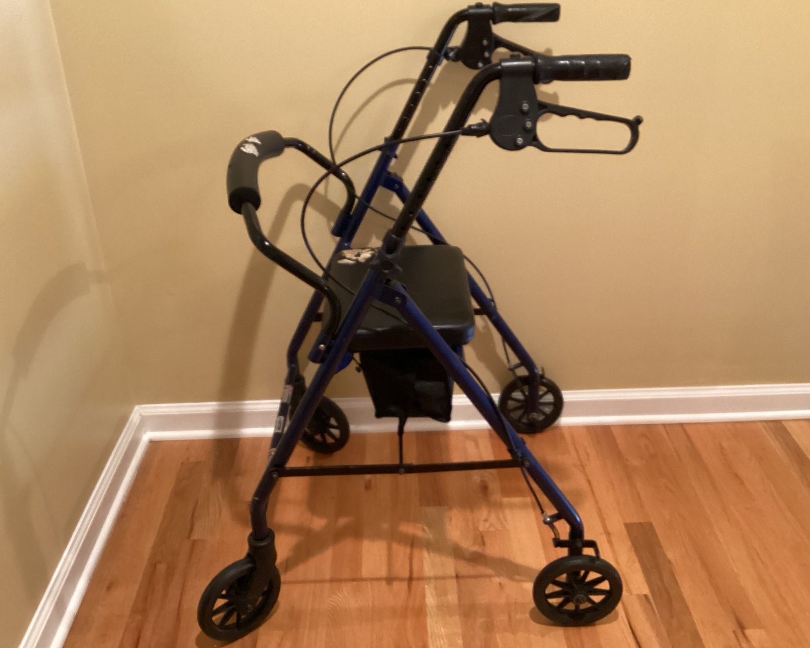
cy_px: 319
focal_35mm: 33
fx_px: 791
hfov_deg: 54.2
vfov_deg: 44.6
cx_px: 431
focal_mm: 3.3
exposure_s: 1/33
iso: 400
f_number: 2.4
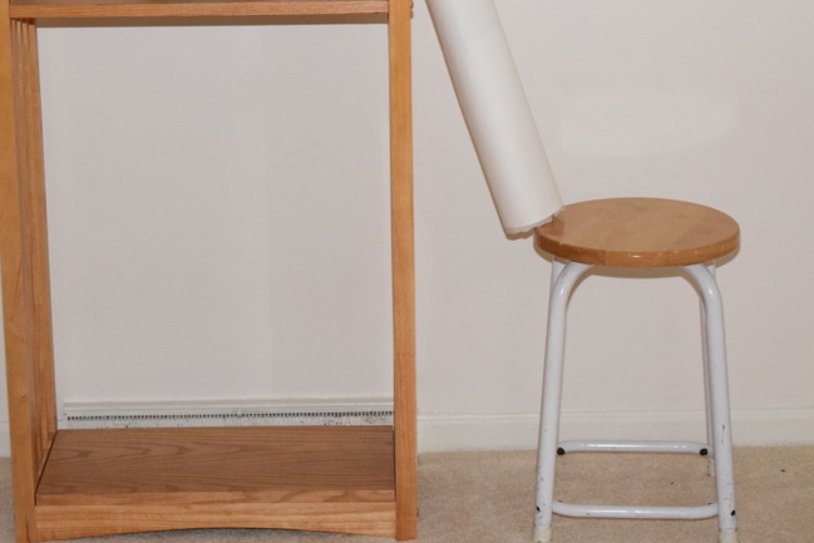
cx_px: 344
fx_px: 2510
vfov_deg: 12.3
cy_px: 166
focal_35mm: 111
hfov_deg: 18.4
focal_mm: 48
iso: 3200
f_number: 5.3
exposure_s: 1/60
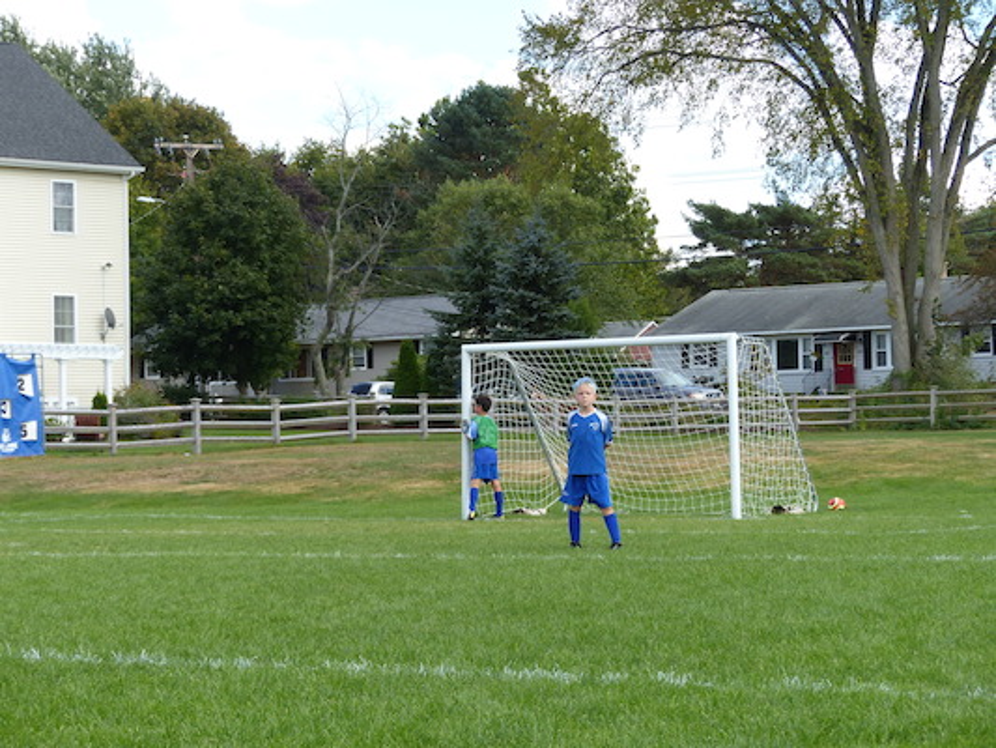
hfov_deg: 17.3
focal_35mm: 114
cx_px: 498
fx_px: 3281
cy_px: 374
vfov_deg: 13.0
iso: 100
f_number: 2.8
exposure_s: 1/640
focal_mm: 20.5
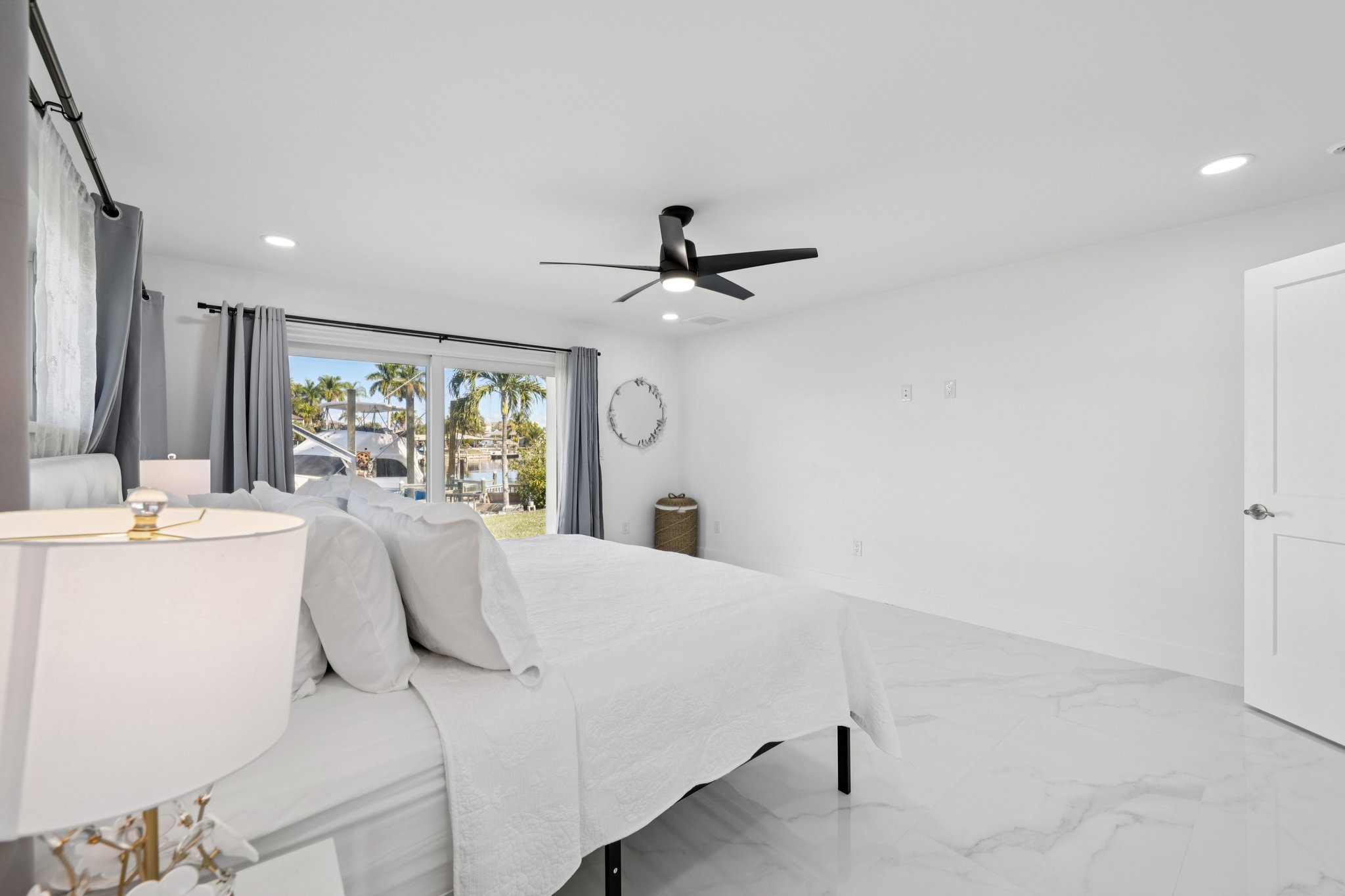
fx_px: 523
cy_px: 448
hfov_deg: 104.3
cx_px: 672
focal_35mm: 14
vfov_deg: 81.2
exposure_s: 1/60
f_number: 8
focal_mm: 14
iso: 400
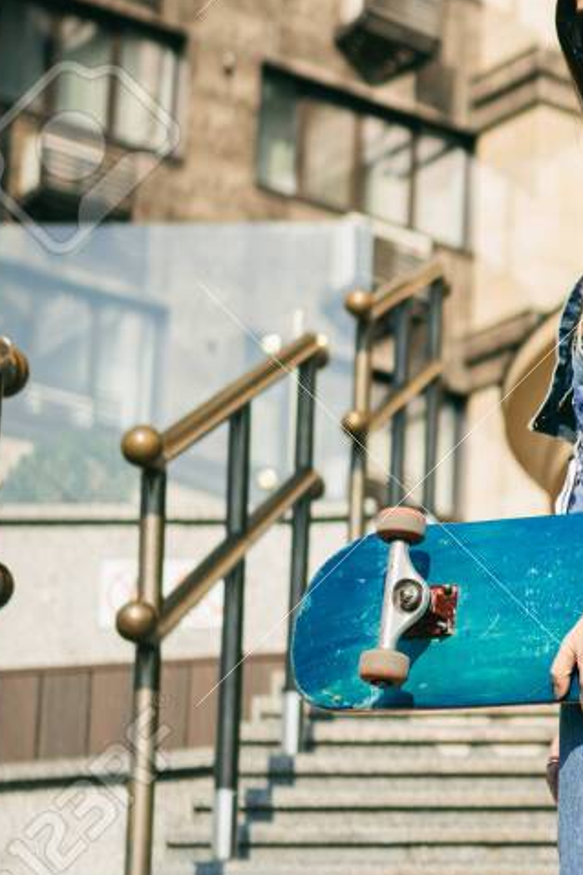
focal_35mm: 142
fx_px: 3460
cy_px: 479
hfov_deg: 9.5
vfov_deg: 14.4
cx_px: 678
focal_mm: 35
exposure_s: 1/4000
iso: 200
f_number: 2
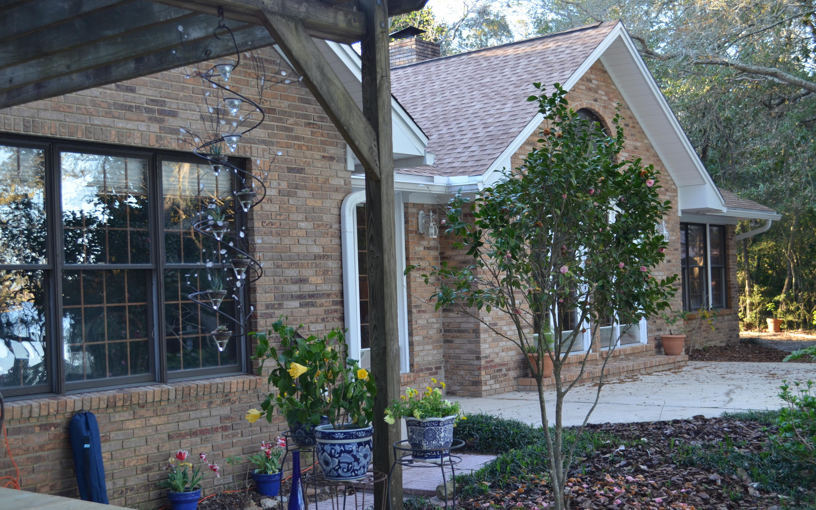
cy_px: 263
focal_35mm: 46
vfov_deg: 28.0
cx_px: 408
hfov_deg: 43.5
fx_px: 1023
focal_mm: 30
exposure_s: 1/60
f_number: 4.5
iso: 320
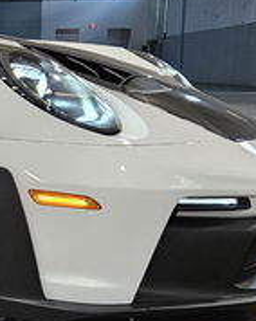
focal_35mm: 97
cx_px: -220
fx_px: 920
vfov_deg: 19.8
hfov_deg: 13.9
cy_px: 175
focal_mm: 5.4
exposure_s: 1/170
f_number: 1.8
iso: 640
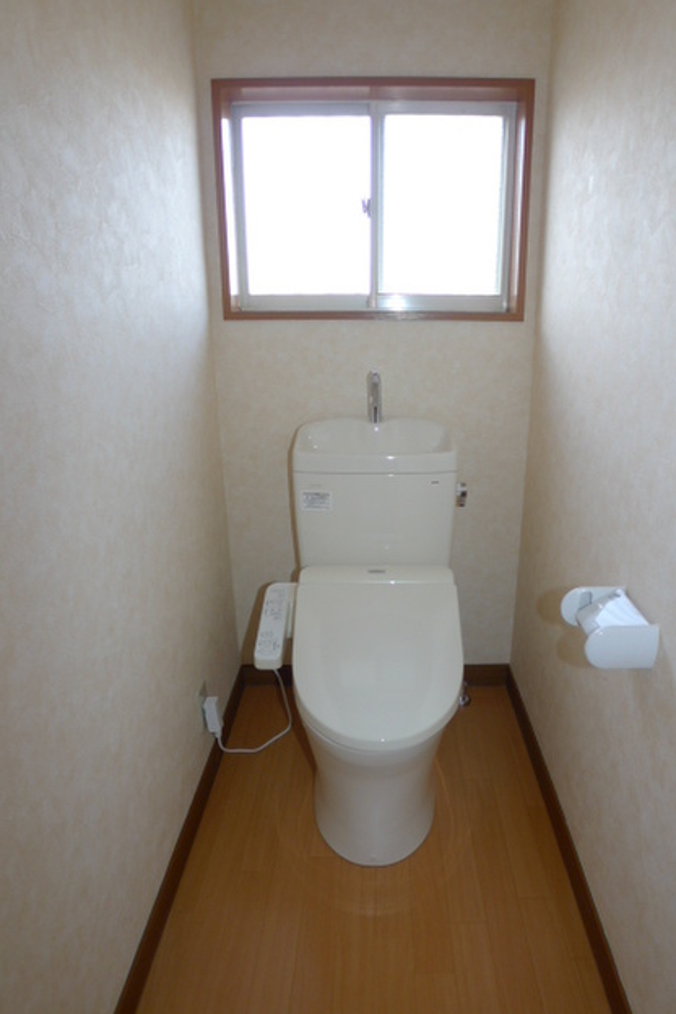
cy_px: 514
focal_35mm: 21
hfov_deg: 59.4
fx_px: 591
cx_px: 373
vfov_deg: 81.2
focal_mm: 3.9
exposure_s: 1/25
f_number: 2
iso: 100
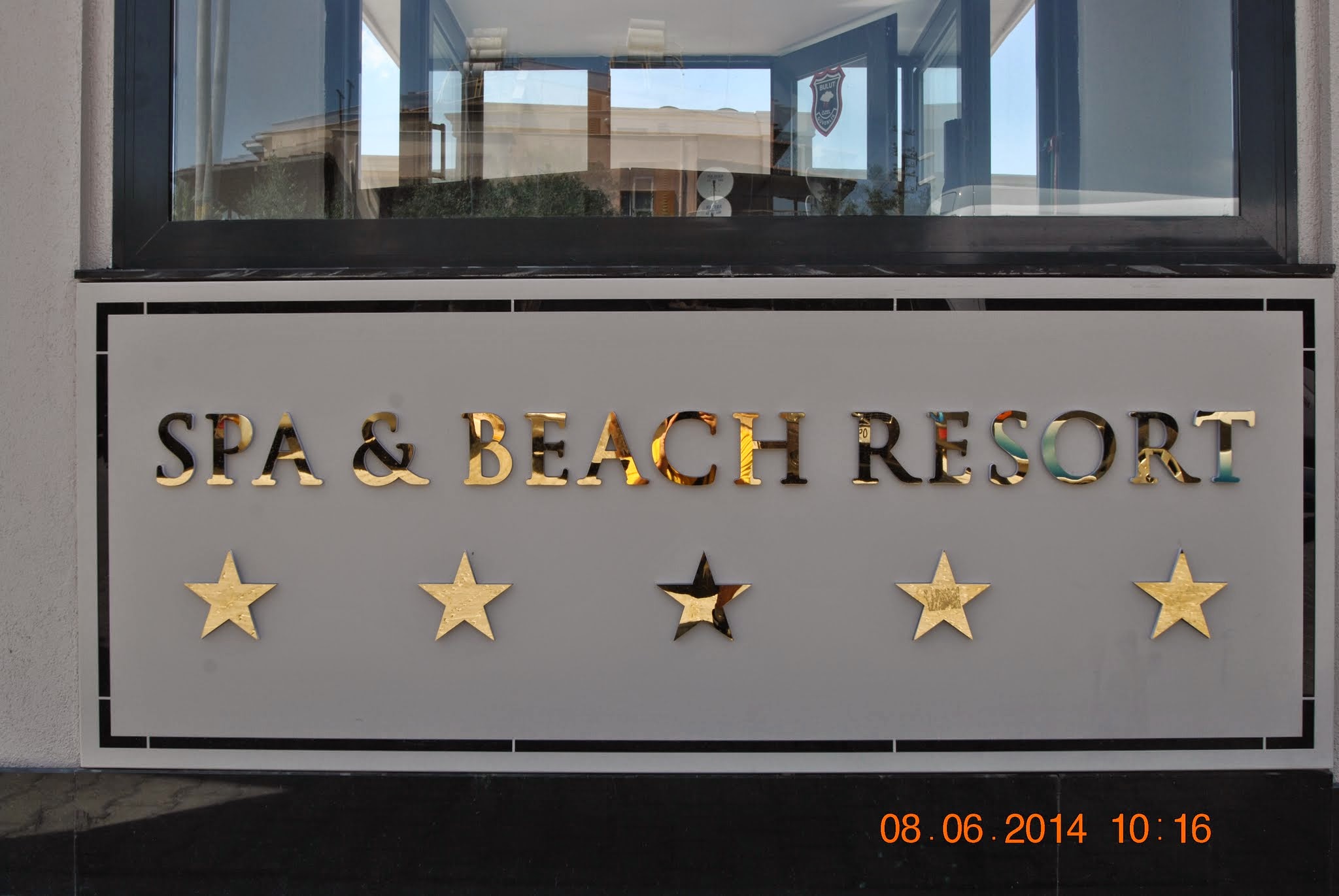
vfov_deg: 37.0
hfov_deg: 53.1
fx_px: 1341
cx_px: 670
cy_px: 448
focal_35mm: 36
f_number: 7.1
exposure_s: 1/200
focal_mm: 24
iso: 100
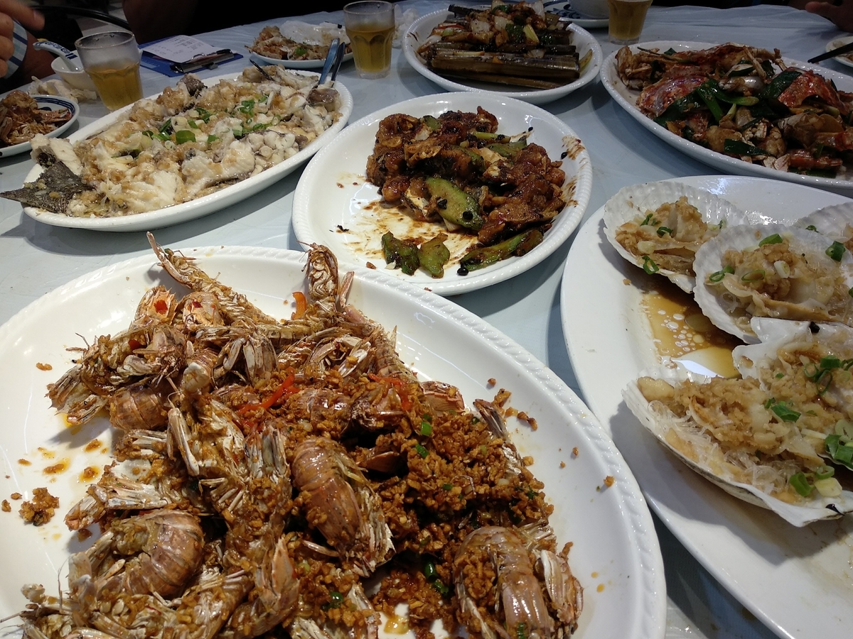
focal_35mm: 26
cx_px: 426
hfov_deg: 67.3
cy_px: 320
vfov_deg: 53.1
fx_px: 641
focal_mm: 3.81
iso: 100
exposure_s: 1/50
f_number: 2.2
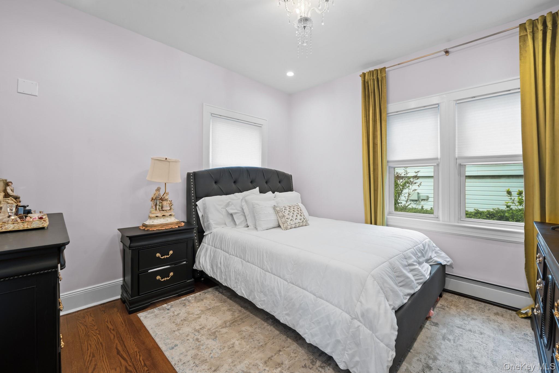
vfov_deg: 81.2
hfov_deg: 104.3
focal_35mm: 14
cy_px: 186
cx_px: 280
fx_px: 217
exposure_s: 1/1.25
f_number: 10
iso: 250
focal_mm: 14
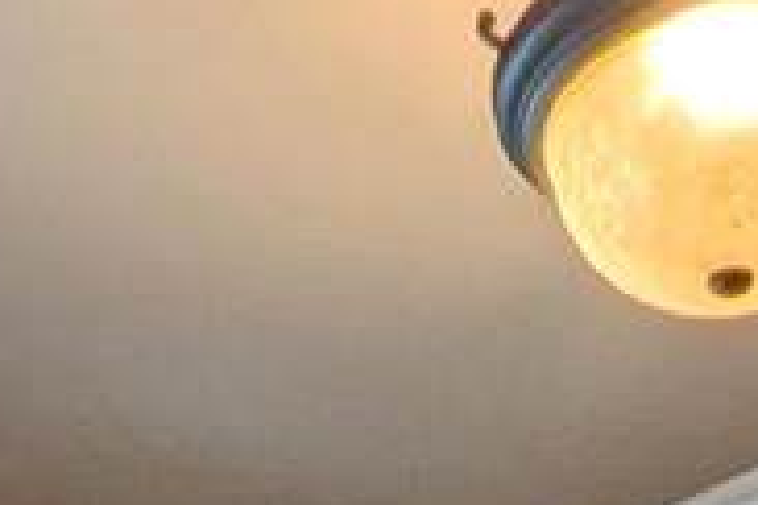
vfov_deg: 8.4
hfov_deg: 17.6
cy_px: 1817
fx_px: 2442
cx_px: 387
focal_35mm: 116
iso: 116
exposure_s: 1/120
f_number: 2.2
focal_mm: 2.35
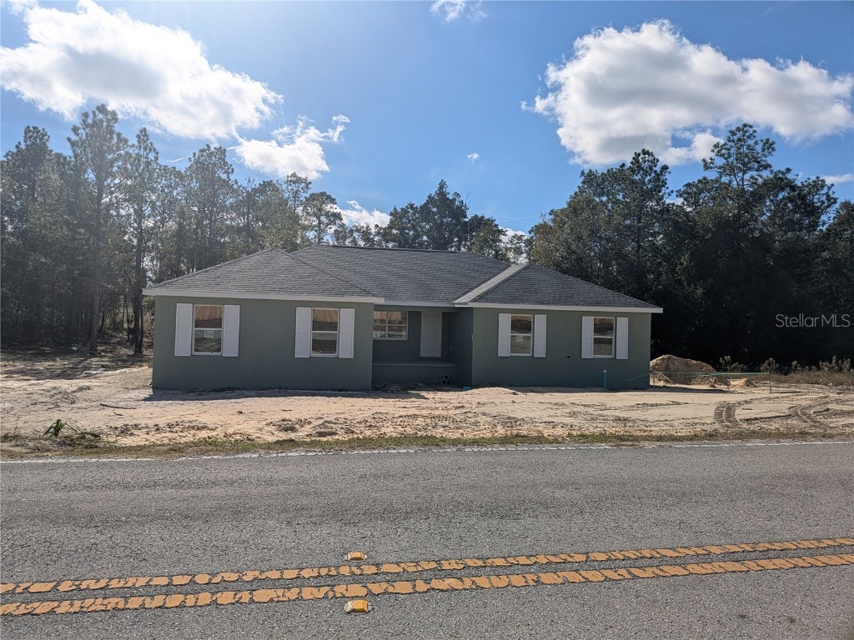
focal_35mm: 24
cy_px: 320
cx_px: 427
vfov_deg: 56.8
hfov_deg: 71.6
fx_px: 592
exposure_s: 1/4484
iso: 36
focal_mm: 4.53
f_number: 1.7
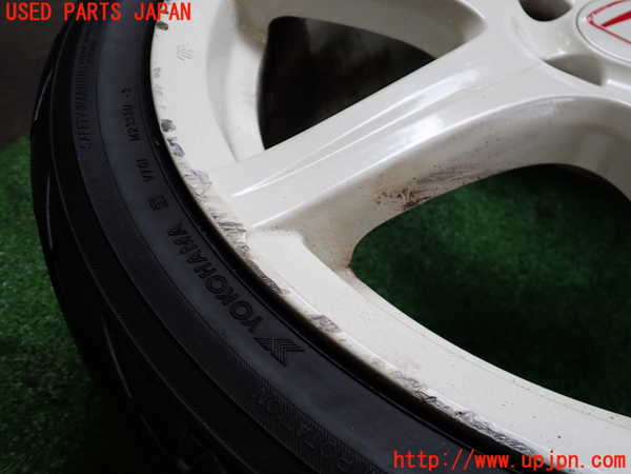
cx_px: 316
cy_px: 237
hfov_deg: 60.0
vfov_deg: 46.8
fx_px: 547
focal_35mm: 30
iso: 100
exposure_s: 1/160
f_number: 2.3
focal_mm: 5.4
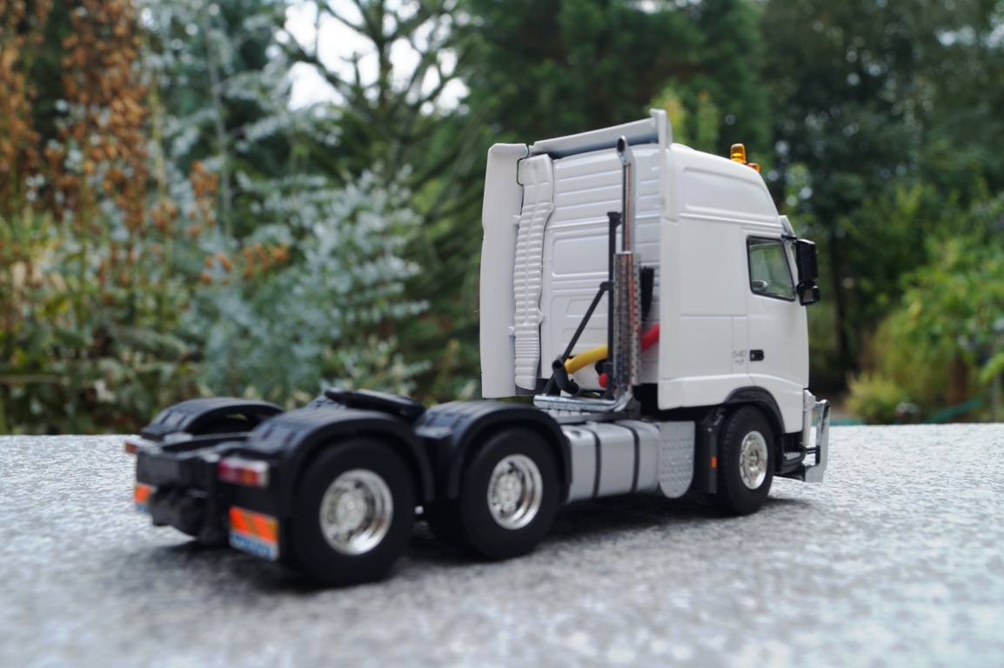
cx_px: 502
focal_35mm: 39
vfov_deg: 34.2
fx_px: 1087
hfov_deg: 49.6
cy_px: 334
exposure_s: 1/100
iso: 100
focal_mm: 26
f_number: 9
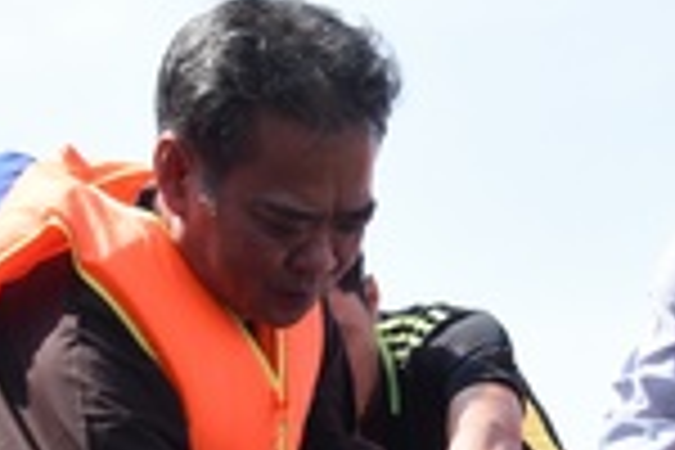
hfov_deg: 13.9
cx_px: 994
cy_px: 796
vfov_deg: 9.4
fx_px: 2606
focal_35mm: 139
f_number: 11
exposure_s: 1/100
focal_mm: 32
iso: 200
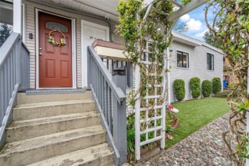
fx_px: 111
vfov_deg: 73.8
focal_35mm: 16
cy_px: 83
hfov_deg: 96.7
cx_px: 124
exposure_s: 1/8
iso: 100
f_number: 11
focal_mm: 16
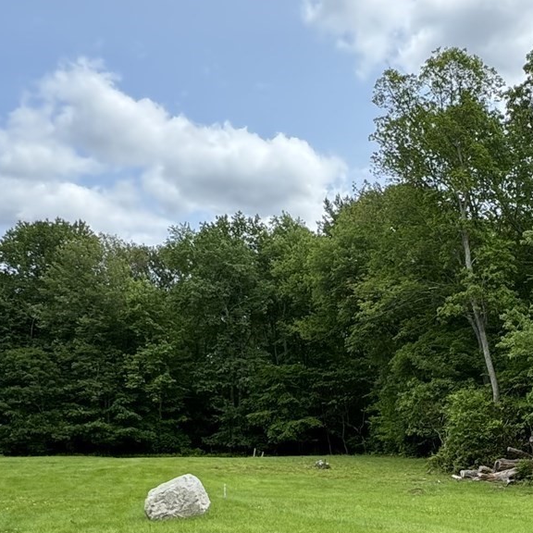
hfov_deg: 35.9
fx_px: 766
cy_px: 458
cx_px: 485
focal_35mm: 44
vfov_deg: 36.4
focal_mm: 2.22
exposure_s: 1/354
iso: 40
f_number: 2.2
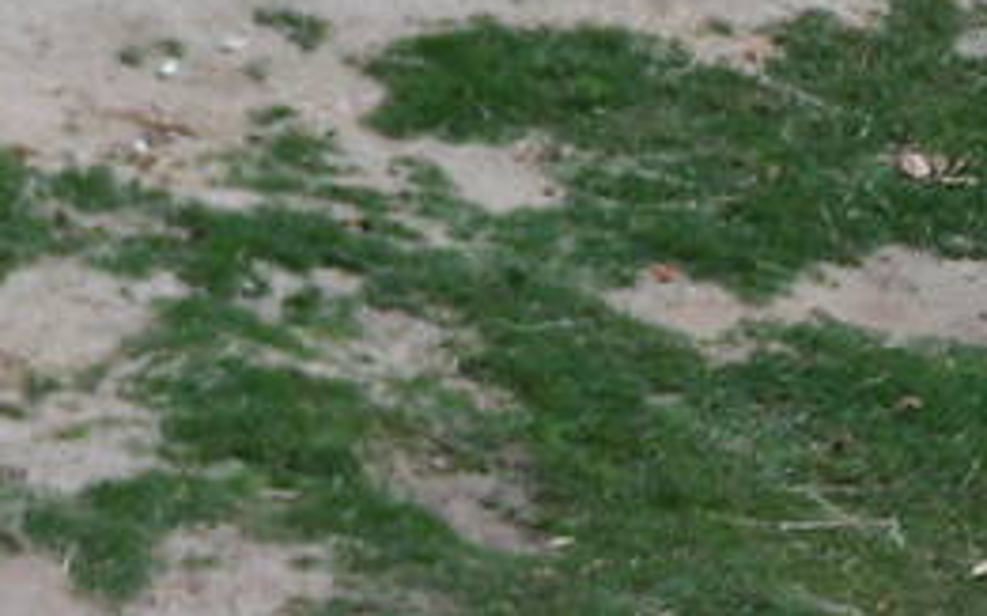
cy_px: -1648
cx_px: -1059
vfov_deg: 1.5
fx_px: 22725
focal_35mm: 845
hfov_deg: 2.5
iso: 80
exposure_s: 1/500
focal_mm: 22.5
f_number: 5.4
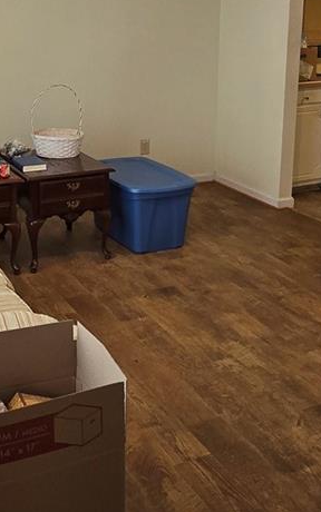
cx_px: 121
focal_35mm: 46
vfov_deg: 42.3
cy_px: 135
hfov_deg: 27.9
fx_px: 643
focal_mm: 2.2
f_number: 2.2
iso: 160
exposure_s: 1/60
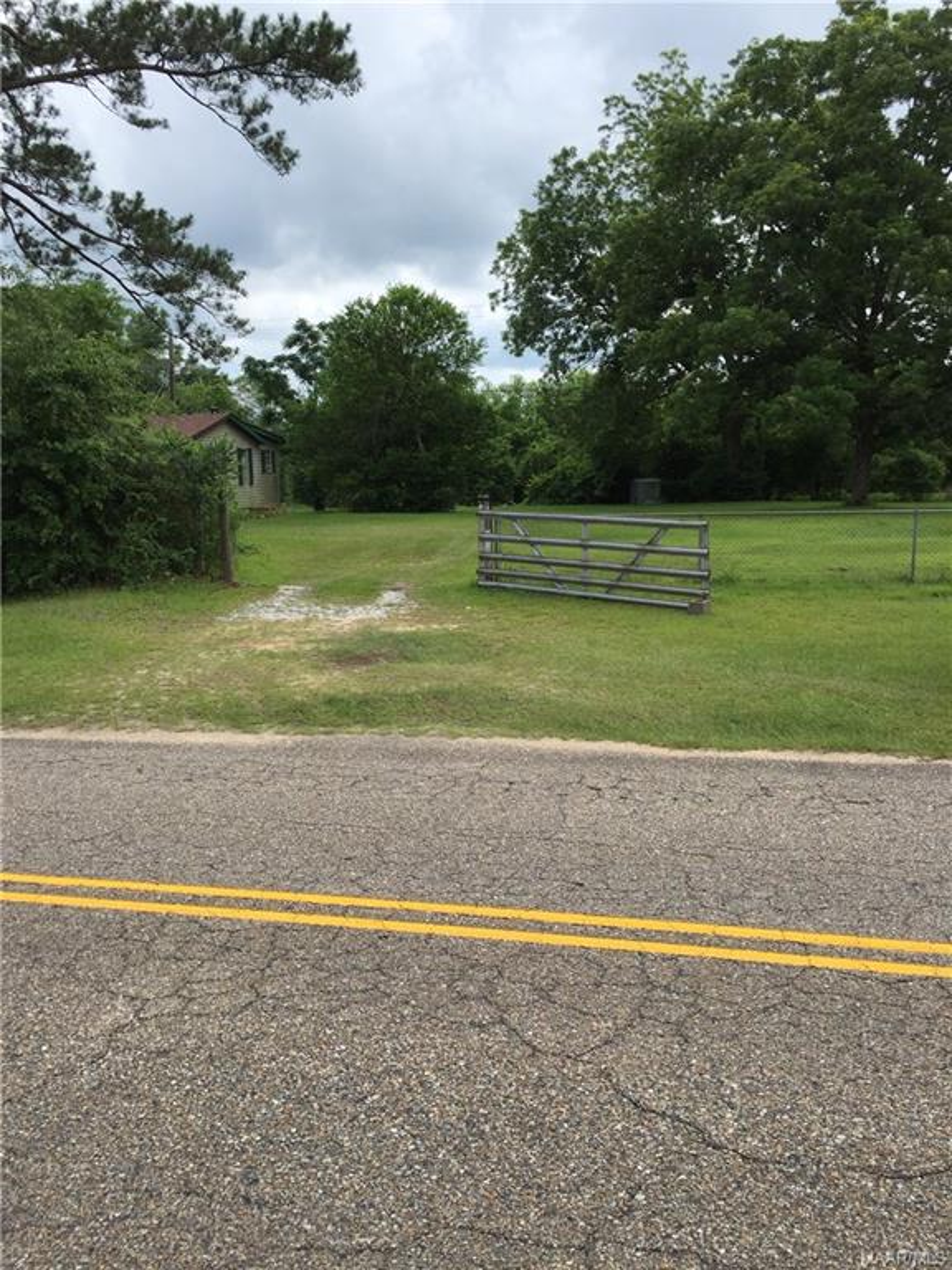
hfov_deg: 48.2
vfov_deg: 61.7
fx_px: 1063
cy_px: 635
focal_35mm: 29
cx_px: 476
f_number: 2.2
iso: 32
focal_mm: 4.15
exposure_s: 1/1582
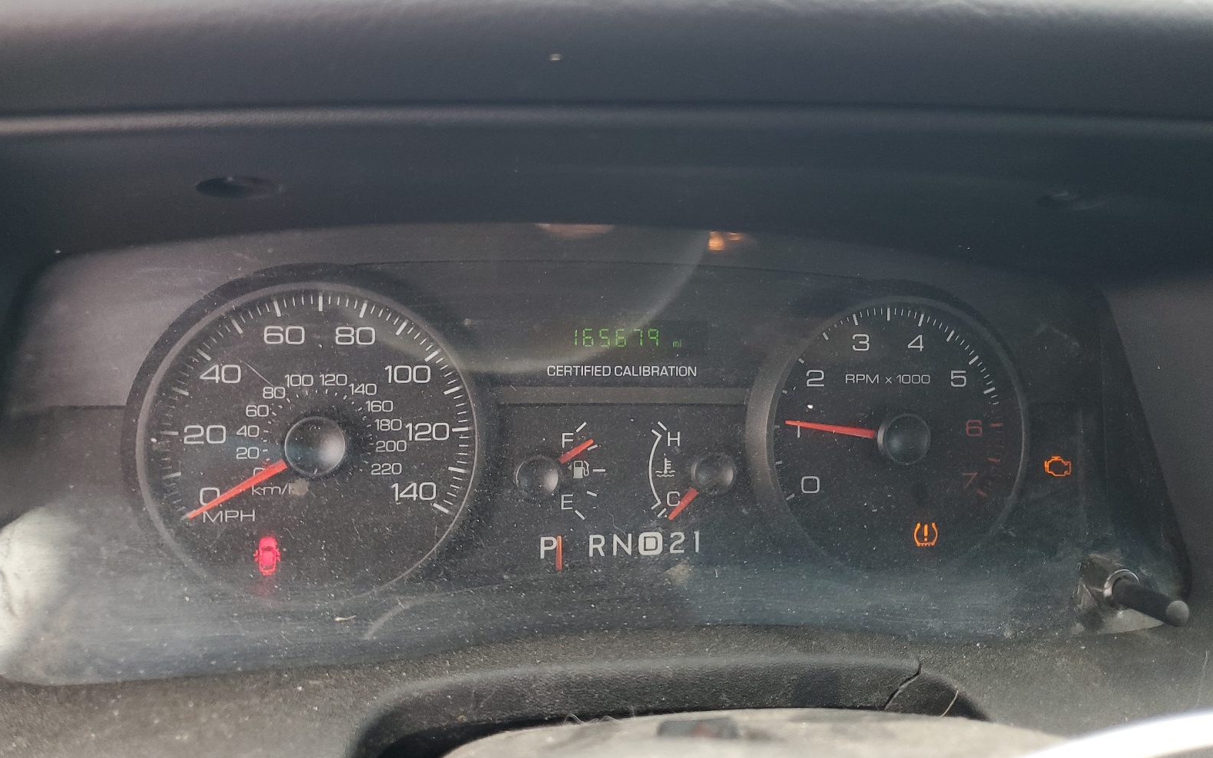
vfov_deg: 44.4
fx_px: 926
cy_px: 326
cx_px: 615
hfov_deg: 66.5
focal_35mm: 28
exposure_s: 1/120
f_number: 1.5
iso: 87
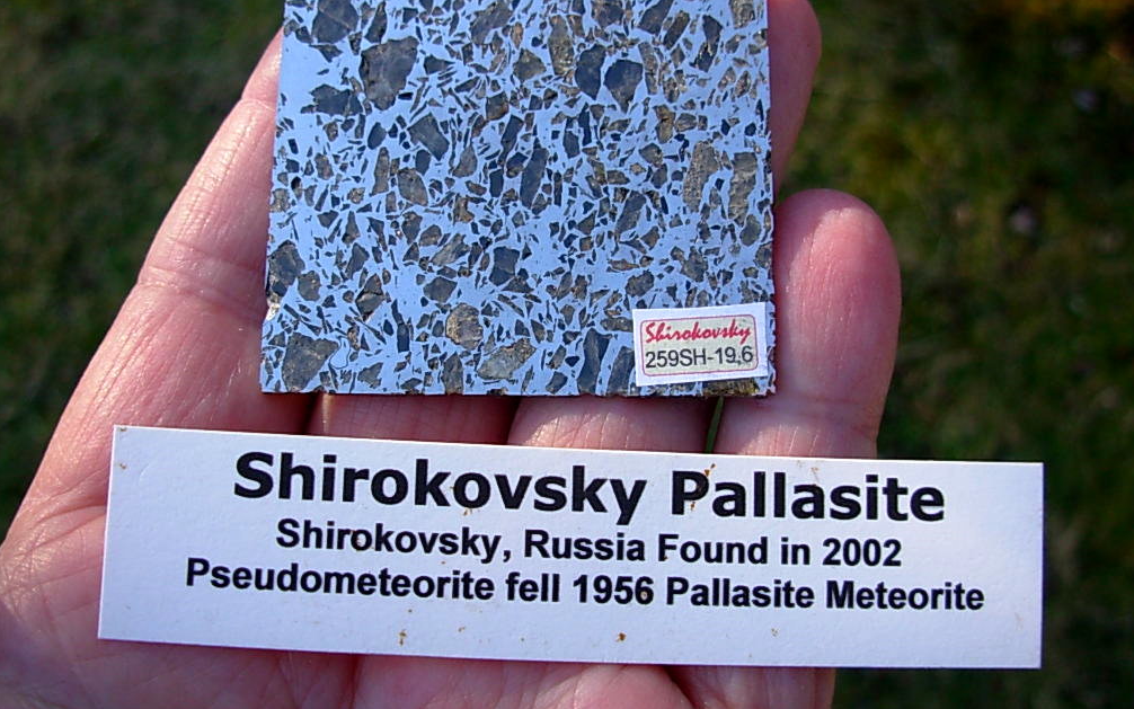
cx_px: 573
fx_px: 1267
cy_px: 305
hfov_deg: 48.2
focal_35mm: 41
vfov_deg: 31.2
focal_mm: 6.3
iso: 50
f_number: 2.9
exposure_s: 1/203
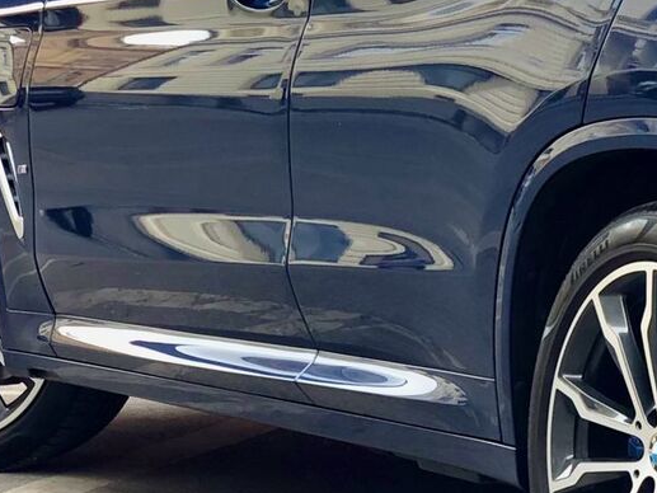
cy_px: 193
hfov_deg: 10.0
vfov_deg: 7.7
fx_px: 3664
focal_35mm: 193
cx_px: 901
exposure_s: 1/50
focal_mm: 6
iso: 20
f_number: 2.4
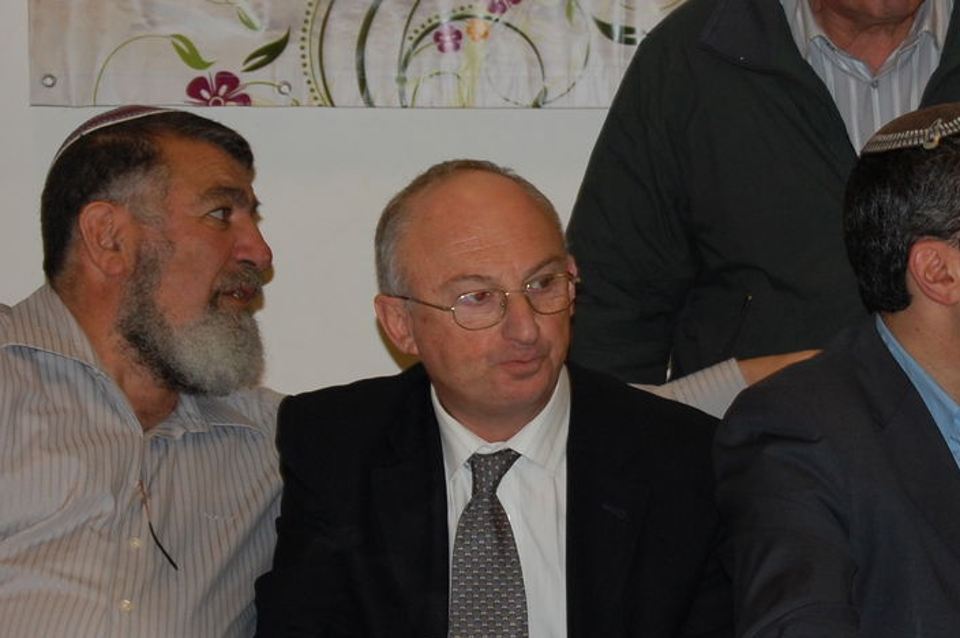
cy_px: 339
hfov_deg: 12.5
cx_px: 790
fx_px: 4369
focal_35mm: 164
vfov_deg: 8.4
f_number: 5.6
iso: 400
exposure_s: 1/60
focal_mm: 55
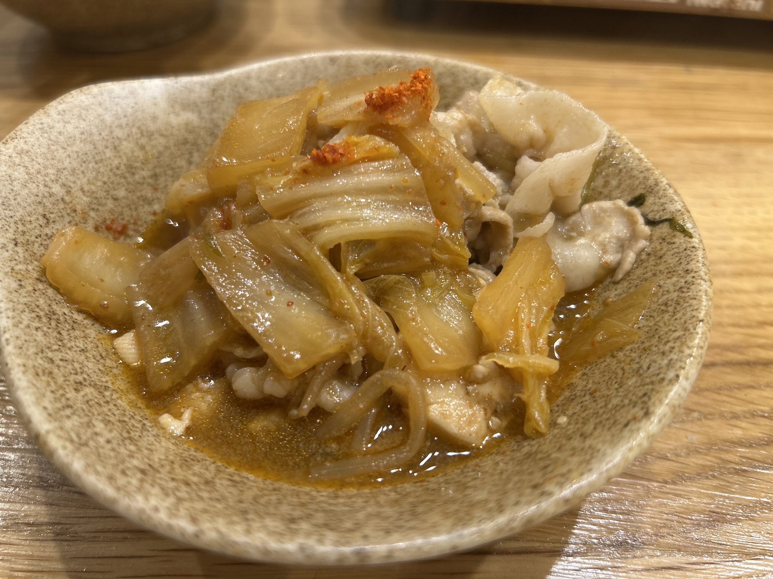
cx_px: 386
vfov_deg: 53.1
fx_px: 581
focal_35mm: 26
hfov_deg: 67.3
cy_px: 290
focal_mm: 5.7
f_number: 1.5
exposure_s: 1/50
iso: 80
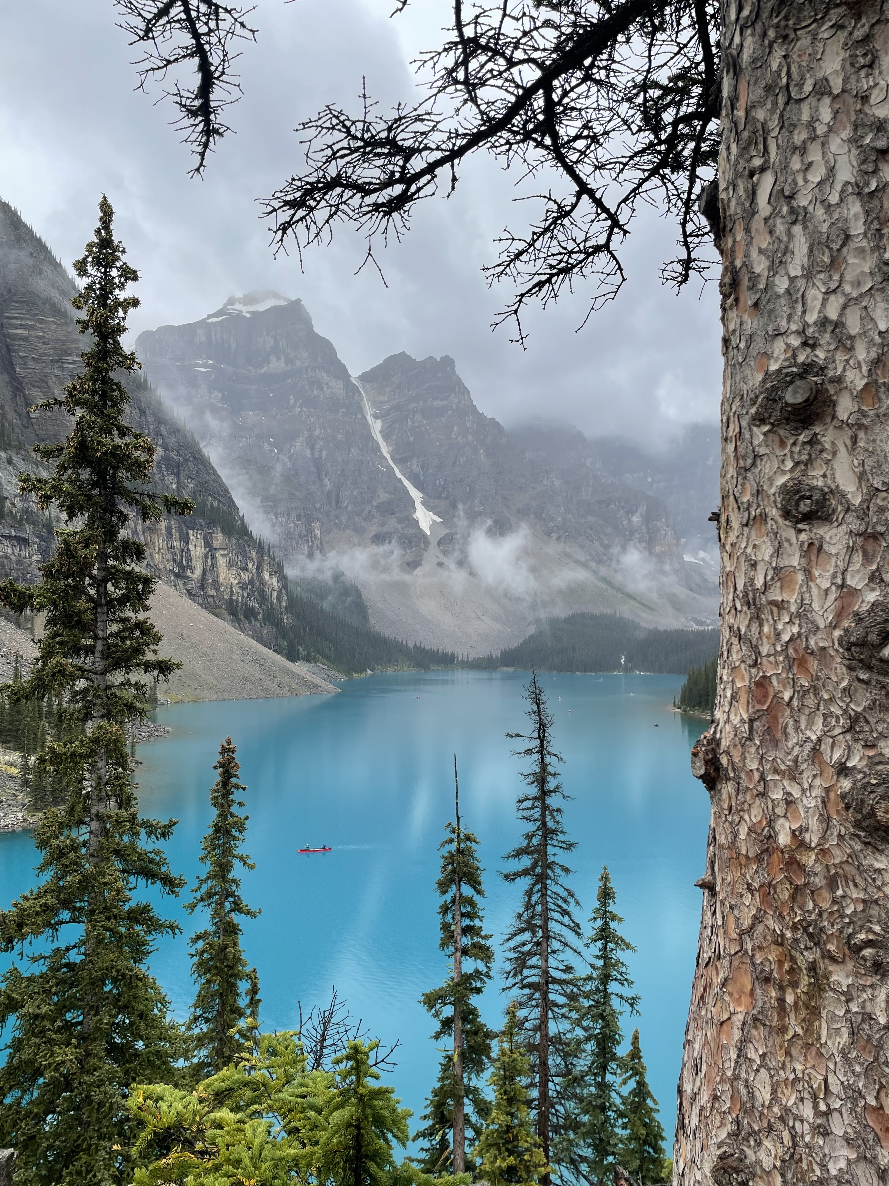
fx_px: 890
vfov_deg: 67.3
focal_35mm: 26
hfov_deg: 53.1
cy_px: 593
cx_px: 444
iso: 32
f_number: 1.6
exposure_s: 1/1667
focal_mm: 4.2
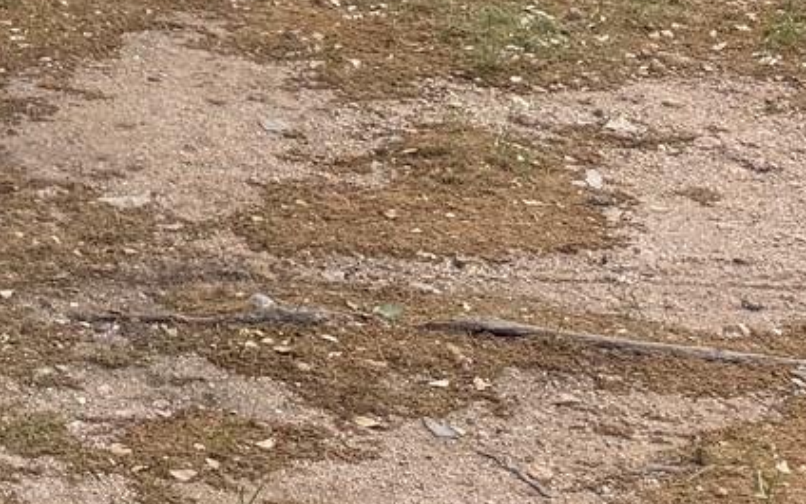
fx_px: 2702
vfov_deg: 9.2
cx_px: -585
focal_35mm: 123
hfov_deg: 15.0
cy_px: -822
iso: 100
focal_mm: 6.76
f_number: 1.78
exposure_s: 1/1553
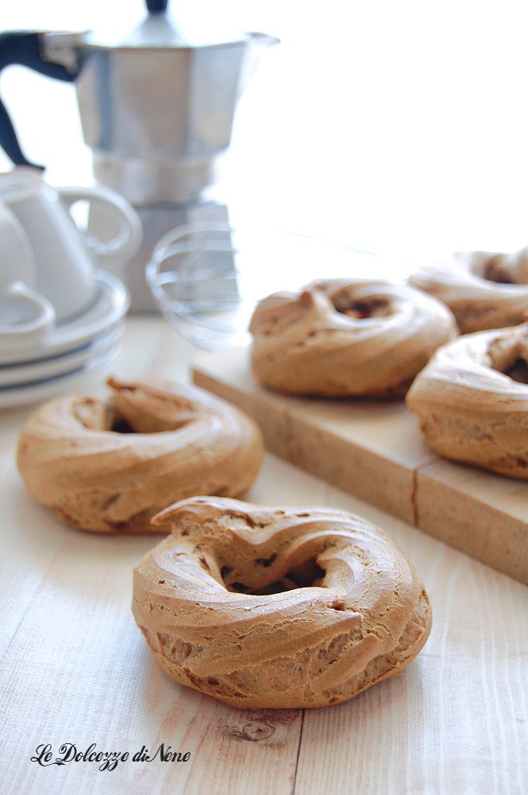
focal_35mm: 60
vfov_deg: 33.4
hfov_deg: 22.6
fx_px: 1322
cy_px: 398
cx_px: 264
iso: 800
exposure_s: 1/13
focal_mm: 40
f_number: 5
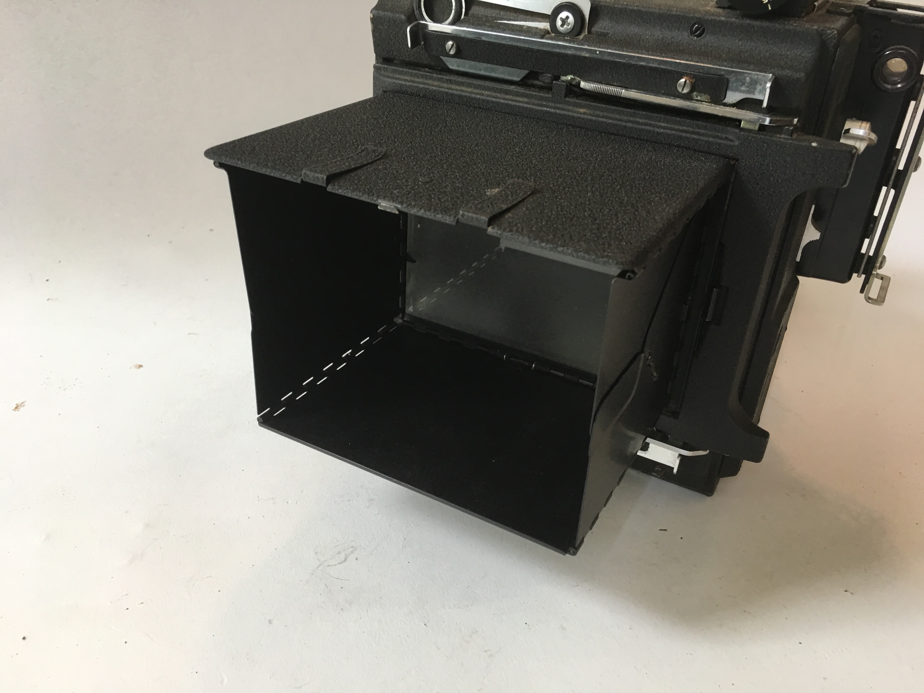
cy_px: 346
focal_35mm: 29
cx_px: 462
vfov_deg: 48.2
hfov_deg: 61.7
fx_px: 774
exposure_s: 1/15
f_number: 2.2
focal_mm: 4.15
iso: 32
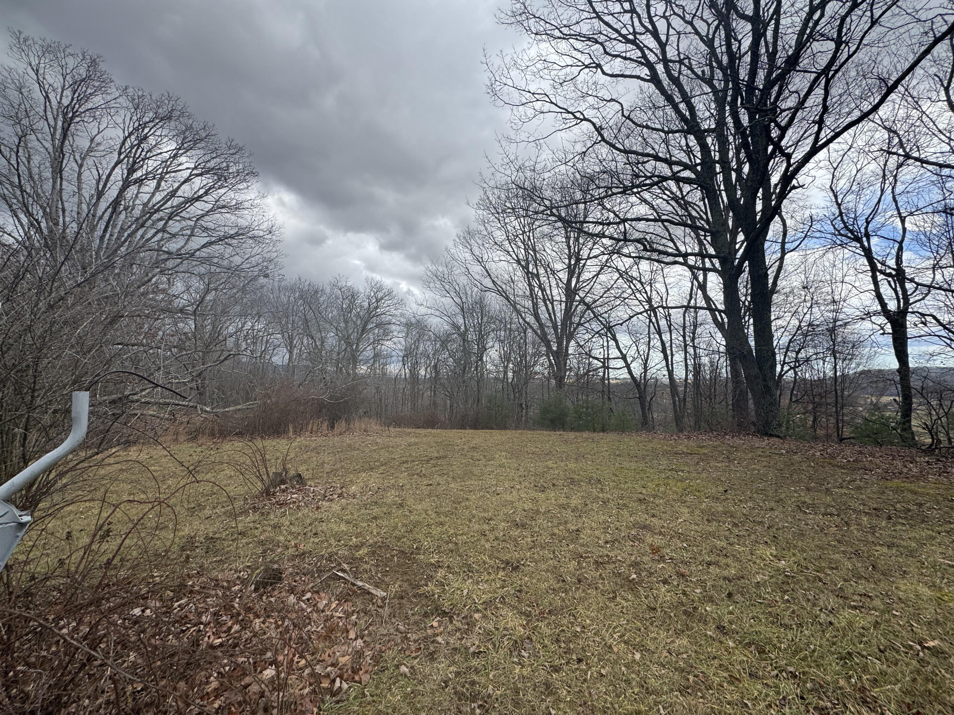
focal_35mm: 14
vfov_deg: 85.7
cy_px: 358
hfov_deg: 102.1
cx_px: 477
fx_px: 386
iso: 40
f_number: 2.2
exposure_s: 1/646
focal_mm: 2.22
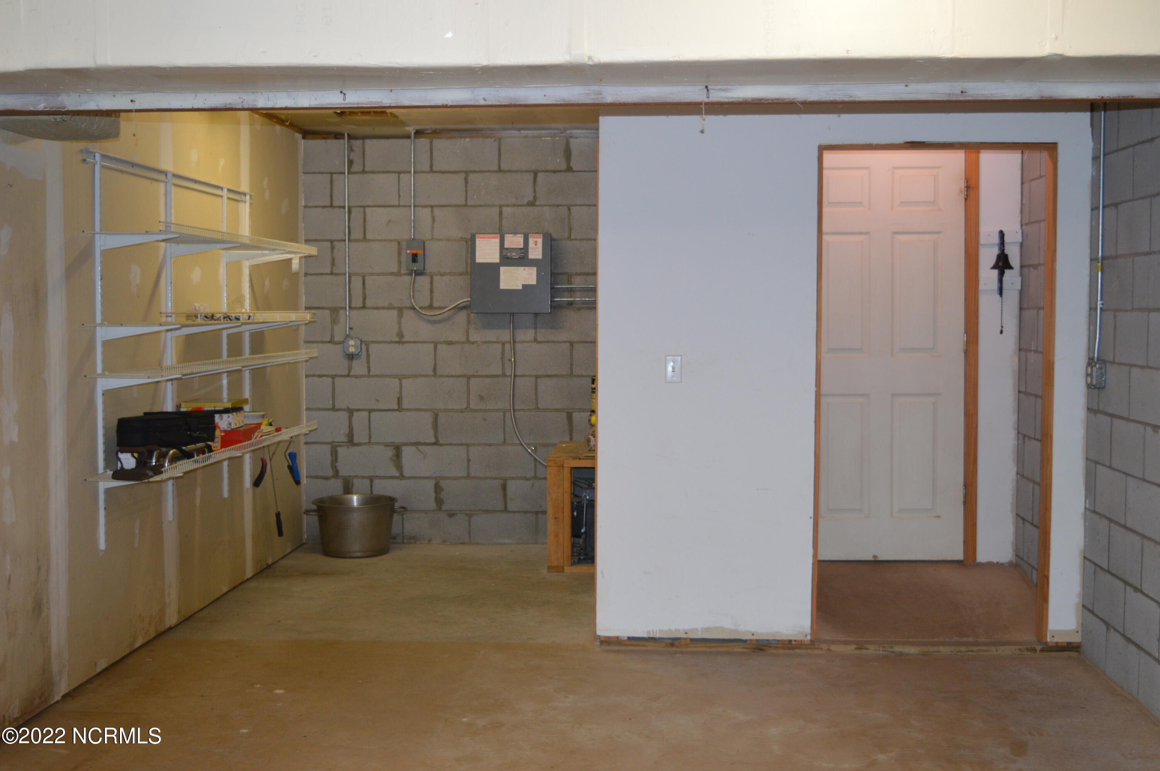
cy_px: 386
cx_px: 580
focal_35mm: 46
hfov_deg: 42.4
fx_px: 1497
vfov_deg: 28.9
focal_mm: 31
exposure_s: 1/60
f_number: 4.2
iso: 500
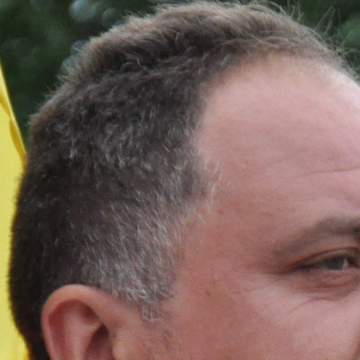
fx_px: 6358
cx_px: 26
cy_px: 431
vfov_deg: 3.2
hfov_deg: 3.2
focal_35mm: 540
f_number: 8
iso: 1600
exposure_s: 1/1000
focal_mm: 75
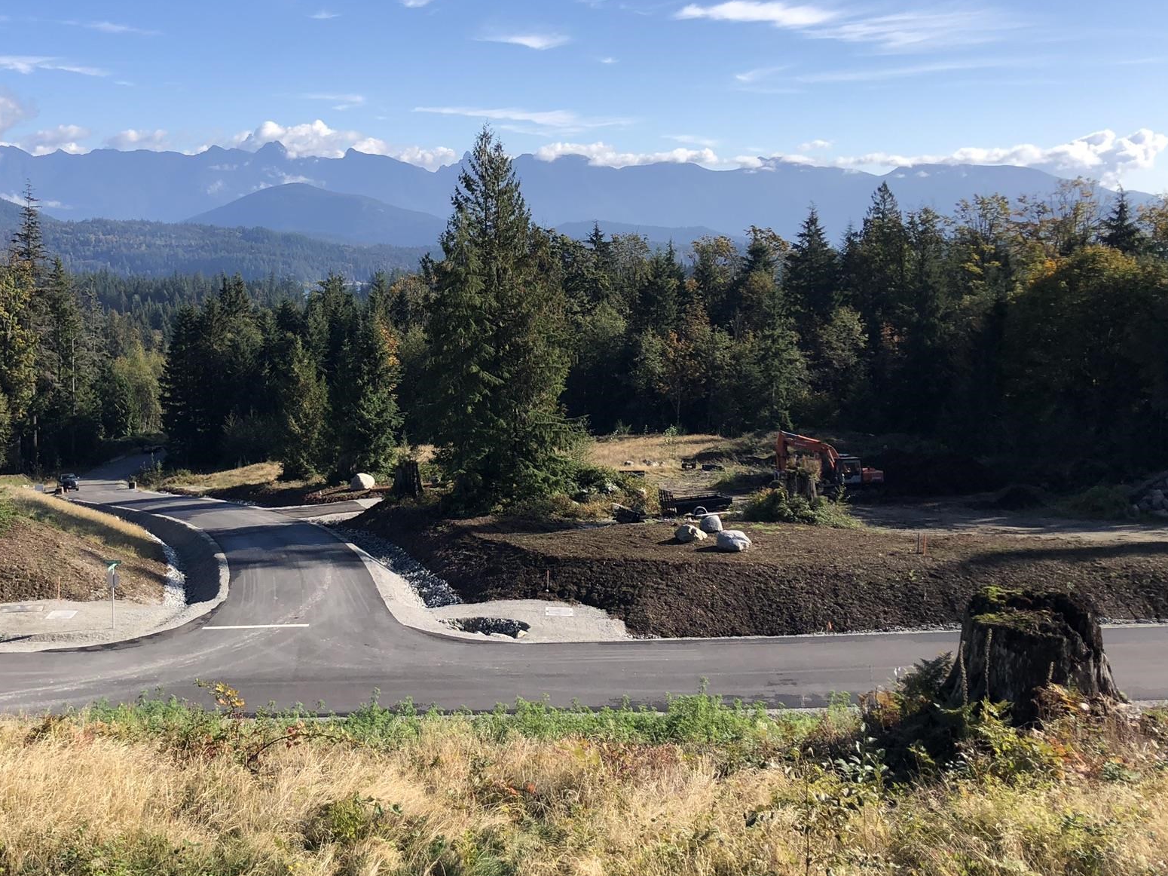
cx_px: 417
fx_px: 1248
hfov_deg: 49.5
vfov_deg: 38.5
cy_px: 341
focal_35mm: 37
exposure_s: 1/1715
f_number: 1.8
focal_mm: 3.99
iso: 20
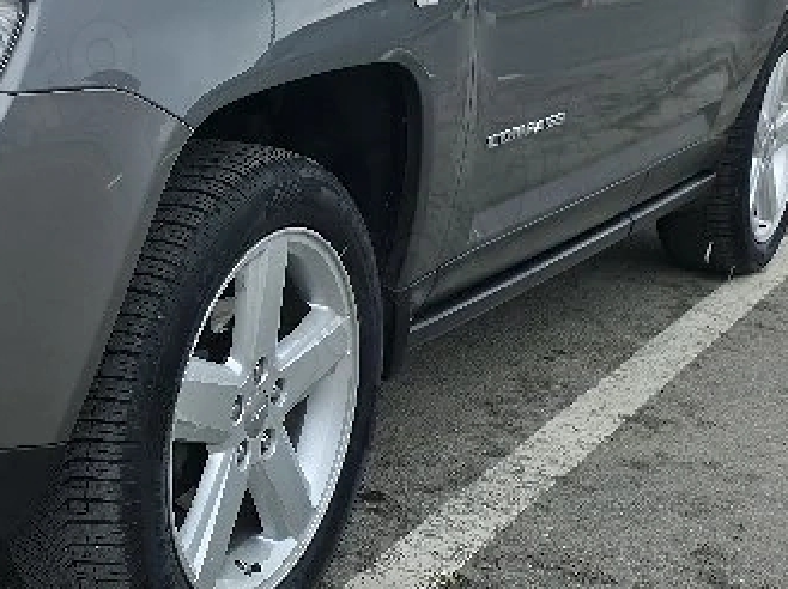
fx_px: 1592
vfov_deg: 20.9
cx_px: 36
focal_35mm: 70
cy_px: 227
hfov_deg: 26.6
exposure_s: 1/111
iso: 12
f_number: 1.7
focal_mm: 6.3
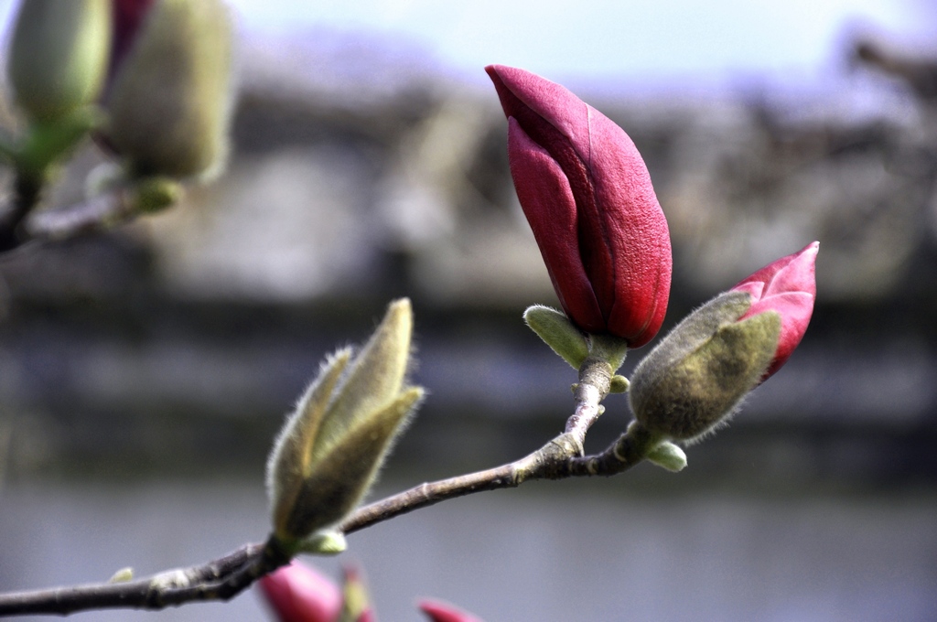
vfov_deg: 8.7
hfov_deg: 13.1
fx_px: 4094
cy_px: 311
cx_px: 468
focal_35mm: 158
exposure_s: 1/800
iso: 200
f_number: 5.6
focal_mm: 105
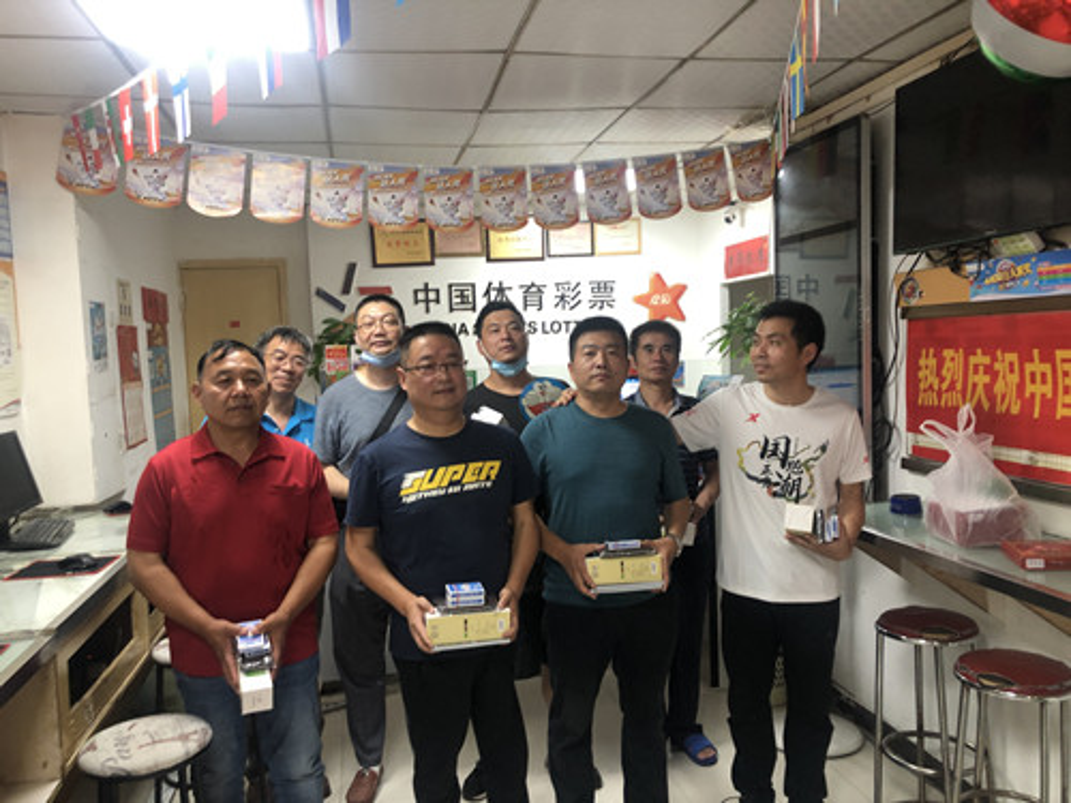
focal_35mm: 28
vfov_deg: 49.7
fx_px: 866
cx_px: 536
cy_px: 402
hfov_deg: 63.4
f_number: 1.8
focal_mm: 3.99
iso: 40
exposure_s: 1/20
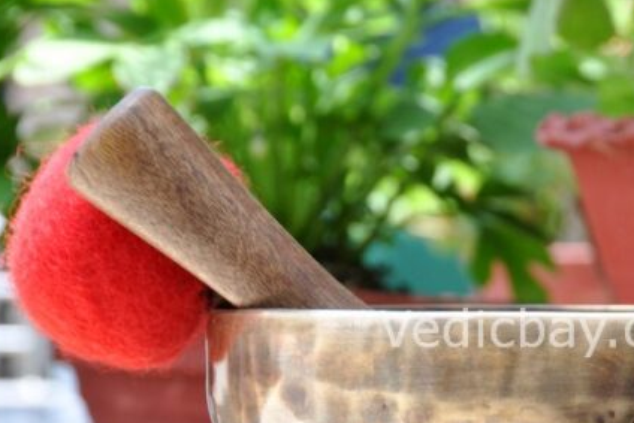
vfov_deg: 6.9
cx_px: 555
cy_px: 328
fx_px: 3509
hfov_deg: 10.3
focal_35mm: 199
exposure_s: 1/100
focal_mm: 55
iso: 200
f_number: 10
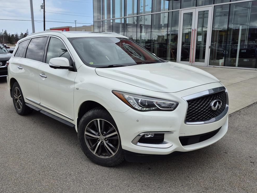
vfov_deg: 46.8
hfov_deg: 59.8
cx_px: 116
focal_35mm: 30
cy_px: 91
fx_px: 223
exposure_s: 1/1824
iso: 25
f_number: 1.8
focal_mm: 5.4
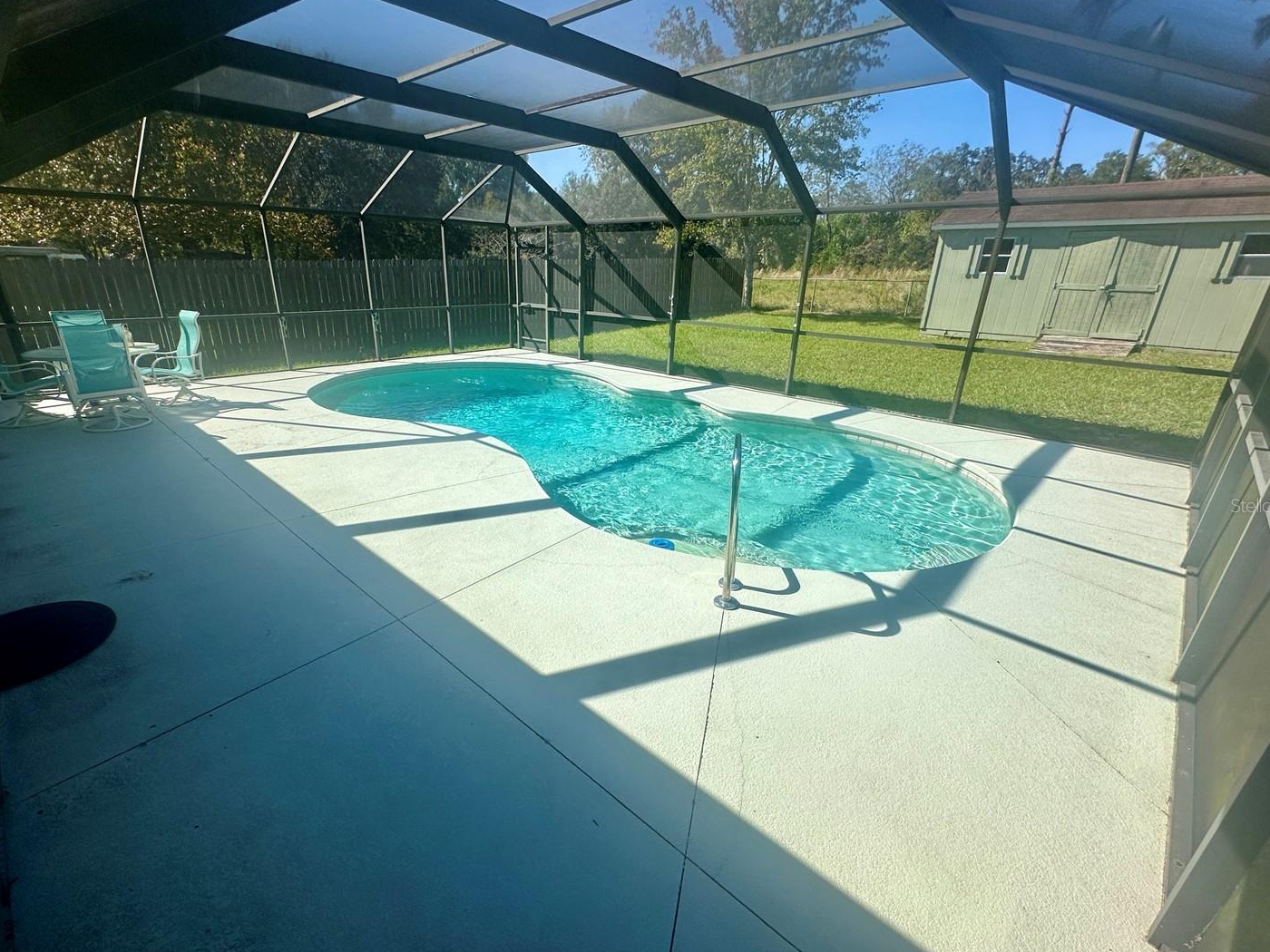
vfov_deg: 78.0
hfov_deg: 94.3
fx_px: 587
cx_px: 591
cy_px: 505
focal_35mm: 16
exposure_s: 1/1855
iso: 50
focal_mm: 2.22
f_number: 2.2
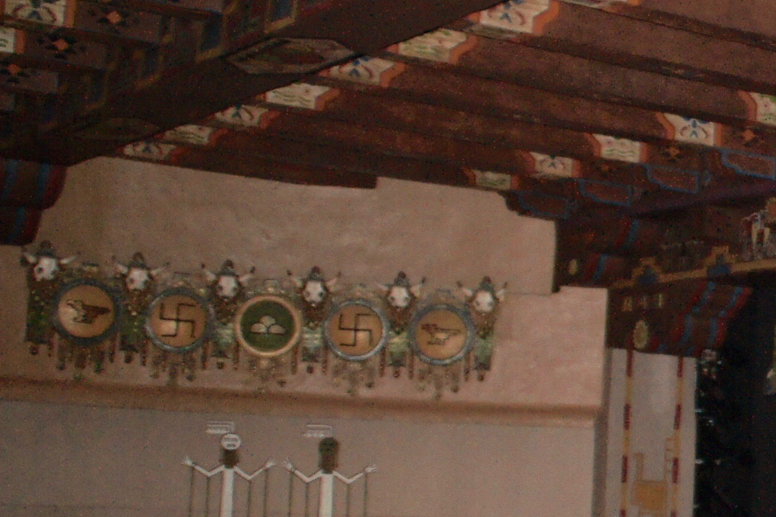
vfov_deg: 15.7
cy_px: 318
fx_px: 1875
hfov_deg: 19.8
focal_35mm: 87
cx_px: 1204
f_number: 3.5
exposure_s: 1/60
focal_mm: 18
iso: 500
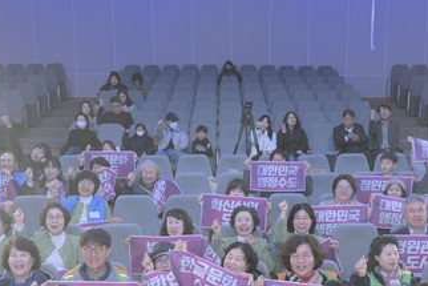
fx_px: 690
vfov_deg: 22.4
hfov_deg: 34.4
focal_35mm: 58
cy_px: 292
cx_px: 251
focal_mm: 24
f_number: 4.5
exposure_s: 1/160
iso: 3200
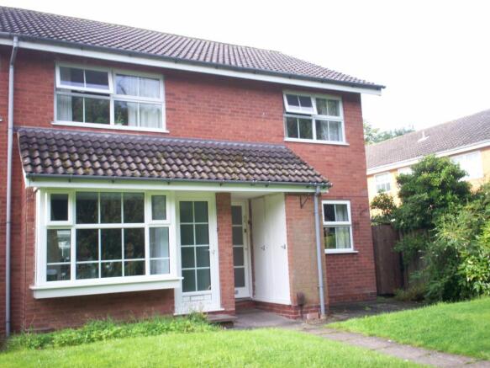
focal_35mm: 36
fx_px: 509
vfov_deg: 39.6
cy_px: 184
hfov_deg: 51.4
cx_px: 245
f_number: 4.5
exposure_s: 1/69
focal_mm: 6
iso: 100
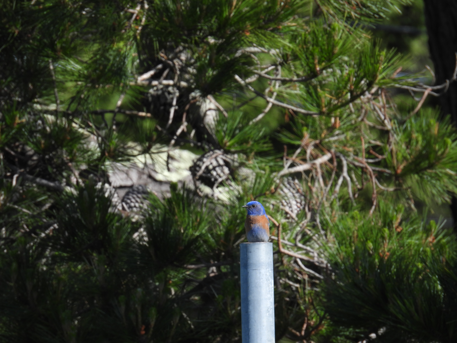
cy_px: 172
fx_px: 12542
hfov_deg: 2.1
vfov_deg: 1.6
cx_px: 228
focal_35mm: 950
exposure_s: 1/500
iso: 140
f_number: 5.6
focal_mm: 170
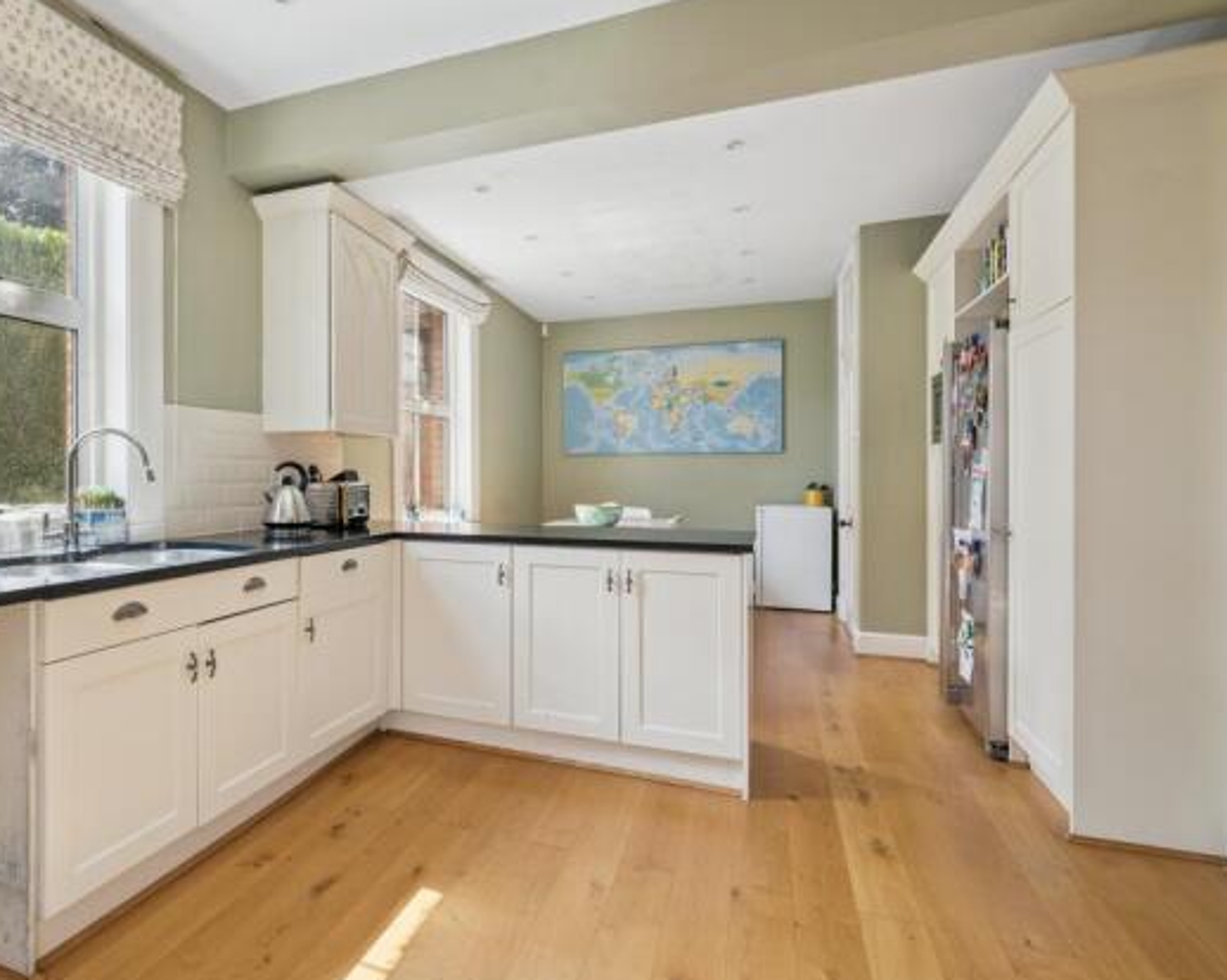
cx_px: 461
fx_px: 690
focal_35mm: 19
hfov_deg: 81.8
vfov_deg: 70.8
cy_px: 472
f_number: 7.1
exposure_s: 1/125
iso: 640
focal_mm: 16
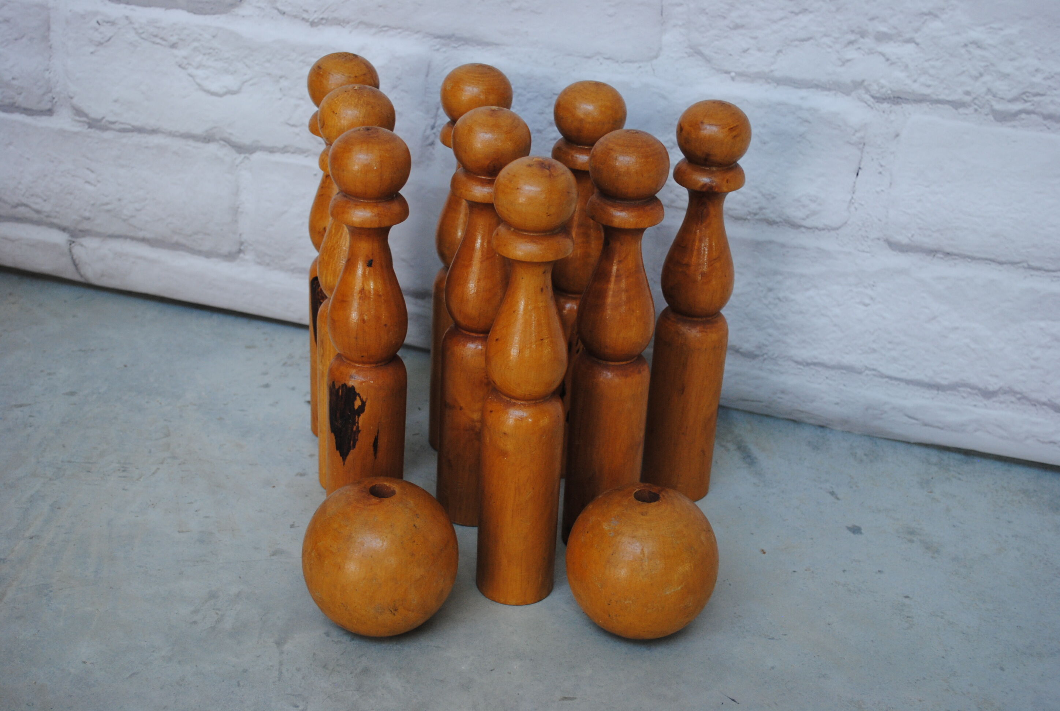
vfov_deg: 25.9
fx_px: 1549
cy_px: 356
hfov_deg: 37.8
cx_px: 530
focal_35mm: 52
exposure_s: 1/30
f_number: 5
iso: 320
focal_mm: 35
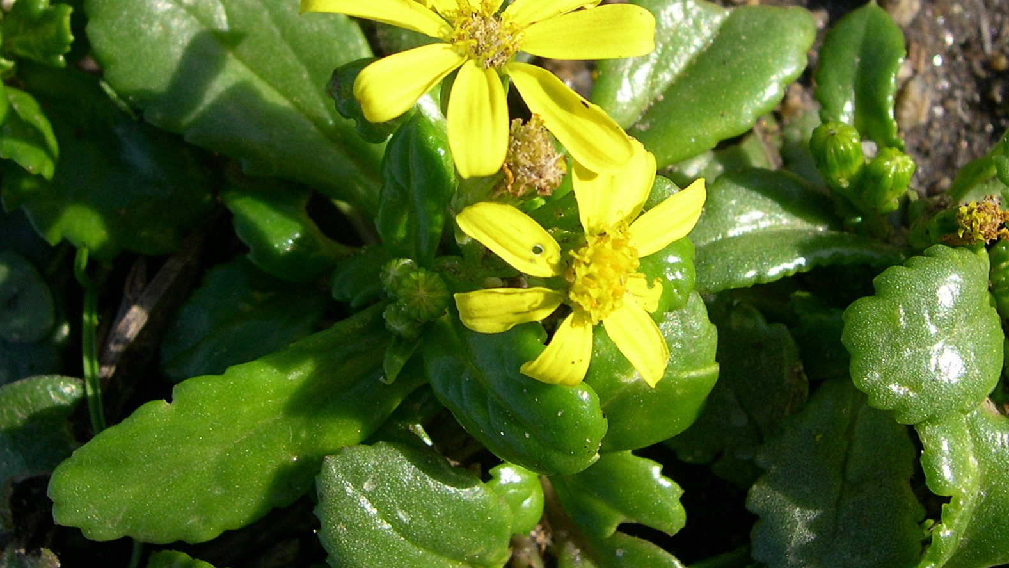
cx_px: 501
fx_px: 1124
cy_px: 215
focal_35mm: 42
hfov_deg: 48.4
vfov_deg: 28.2
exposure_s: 1/197
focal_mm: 8
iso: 100
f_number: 7.6
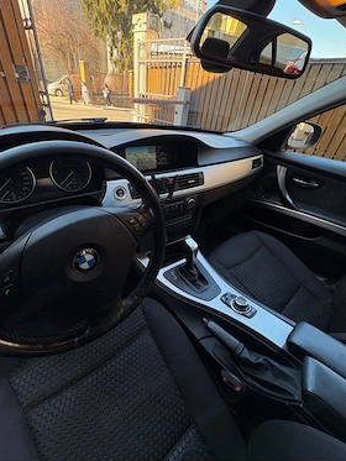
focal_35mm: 15
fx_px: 200
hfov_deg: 81.7
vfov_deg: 98.1
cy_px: 218
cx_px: 163
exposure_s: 1/143
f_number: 2.2
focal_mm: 2.22
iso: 200
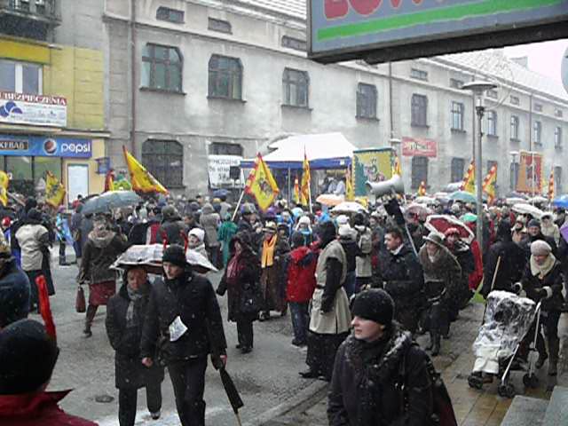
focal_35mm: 35
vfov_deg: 40.7
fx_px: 574
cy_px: 213
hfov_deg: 52.6
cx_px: 284
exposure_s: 1/80
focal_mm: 7.4
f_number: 2.8
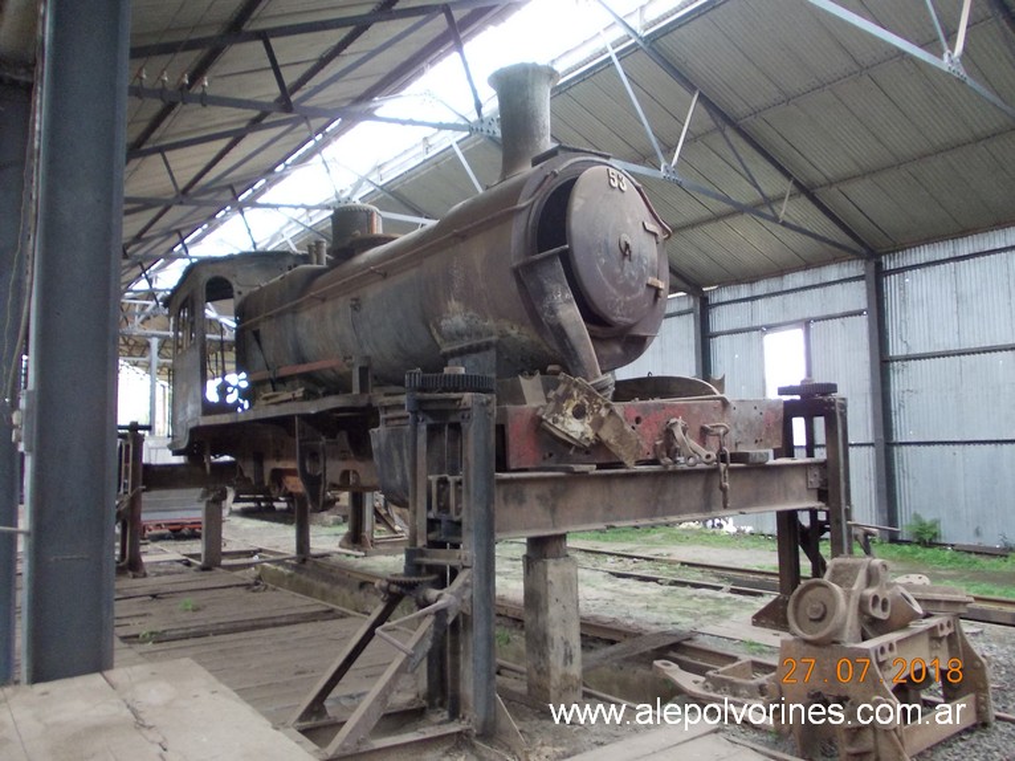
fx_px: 821
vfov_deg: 49.7
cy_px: 380
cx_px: 508
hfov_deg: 63.5
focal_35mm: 28
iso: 200
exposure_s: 1/13
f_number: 2.7
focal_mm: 4
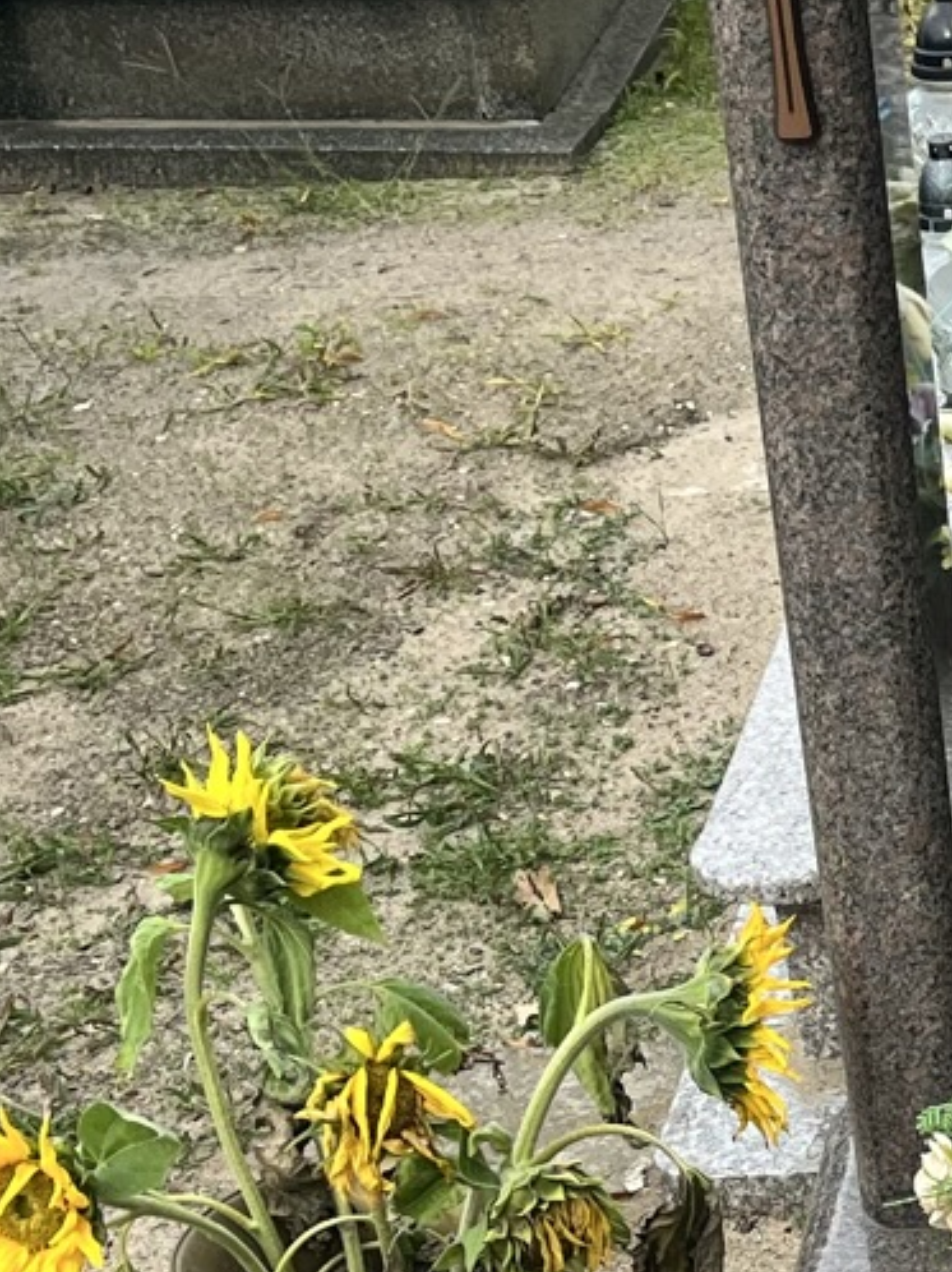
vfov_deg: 17.4
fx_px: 3927
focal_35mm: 107
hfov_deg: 13.0
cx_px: 1462
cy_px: 1599
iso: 50
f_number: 1.6
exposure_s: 1/1009
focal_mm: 5.1
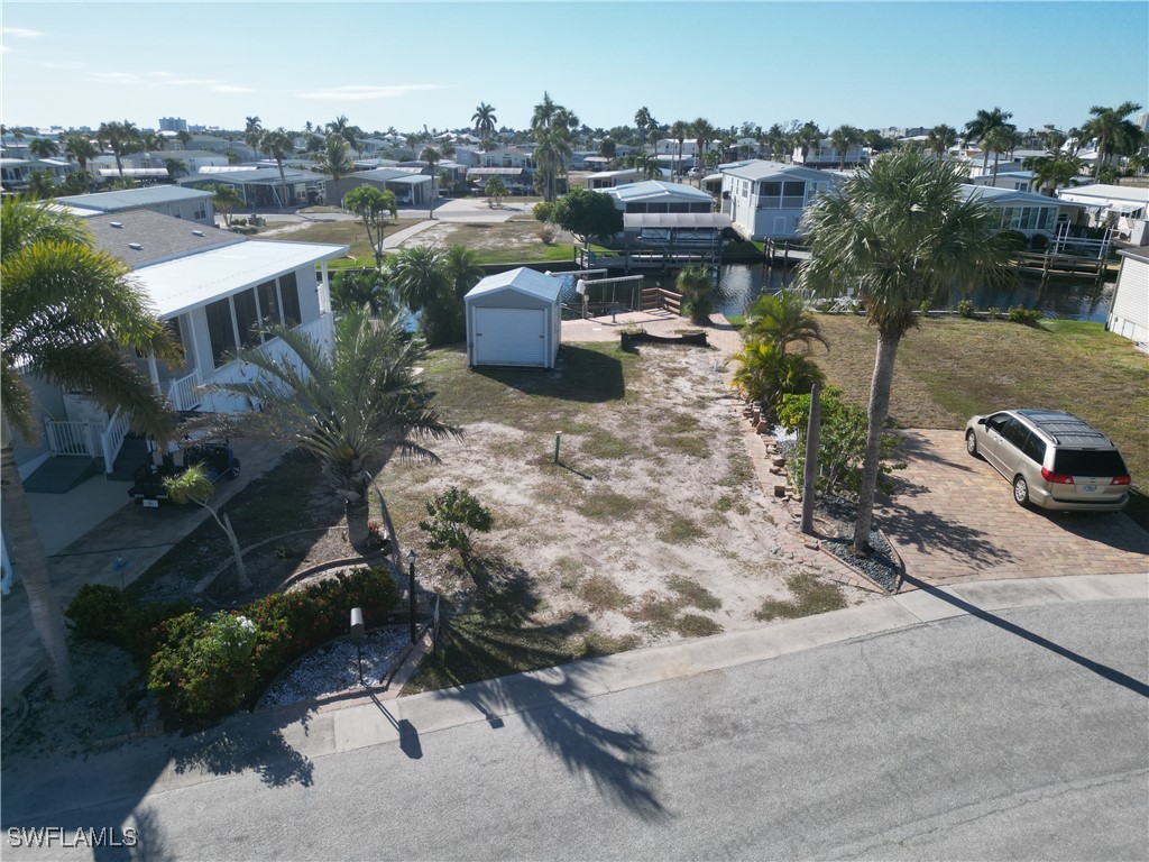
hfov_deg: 71.6
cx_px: 574
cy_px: 431
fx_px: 797
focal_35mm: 24
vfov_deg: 56.8
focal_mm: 6.72
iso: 200
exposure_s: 1/4000
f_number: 1.7
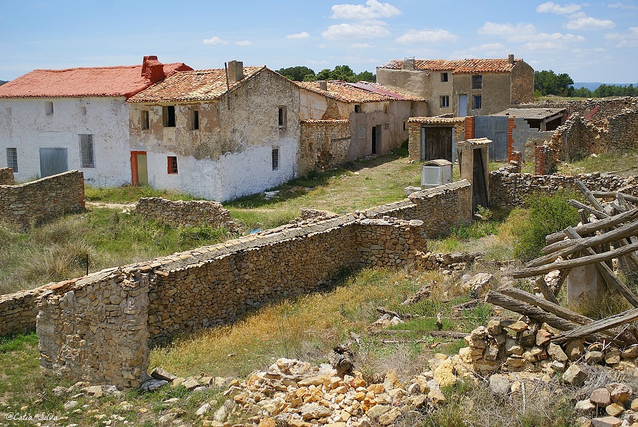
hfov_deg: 43.6
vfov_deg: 29.9
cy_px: 214
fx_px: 798
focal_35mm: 45
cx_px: 319
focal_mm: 30
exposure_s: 1/1250
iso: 100
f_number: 4.5
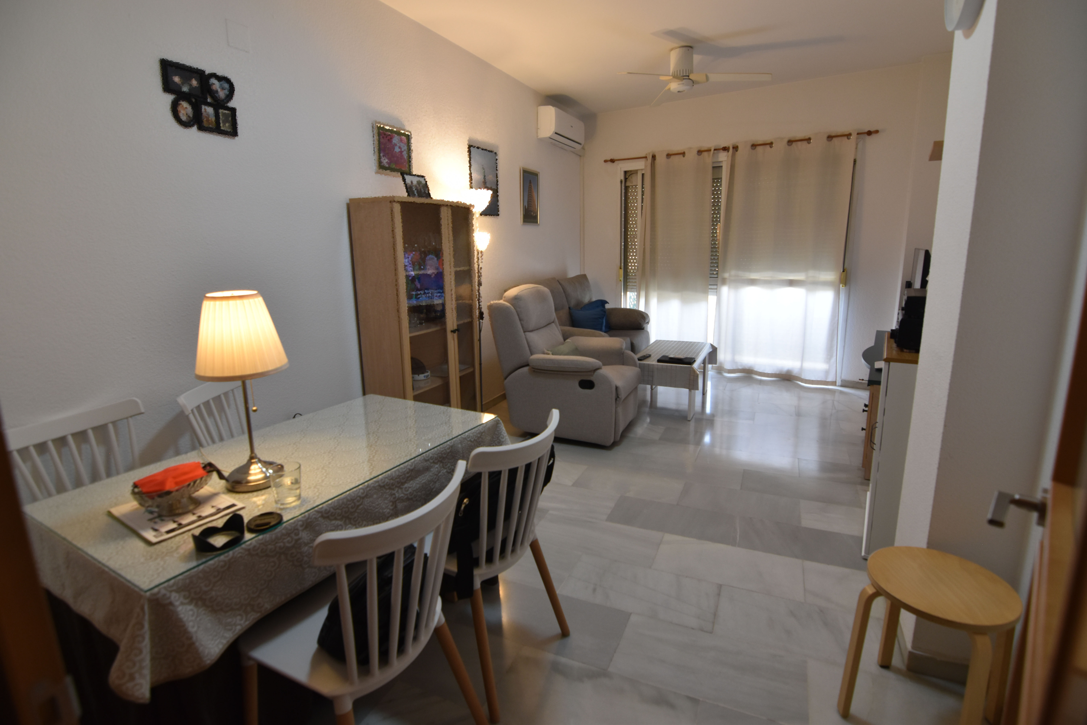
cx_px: 544
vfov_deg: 72.1
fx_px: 498
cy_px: 362
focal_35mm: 16
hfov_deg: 95.0
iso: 500
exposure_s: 1/60
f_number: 4
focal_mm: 11
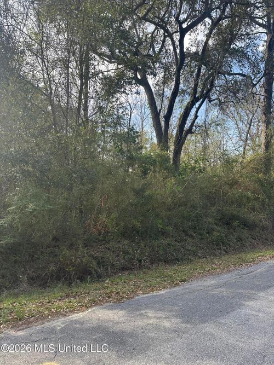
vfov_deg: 71.6
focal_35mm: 24
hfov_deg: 56.8
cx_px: 137
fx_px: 253
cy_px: 182
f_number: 1.78
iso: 80
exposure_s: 1/694
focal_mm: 6.86
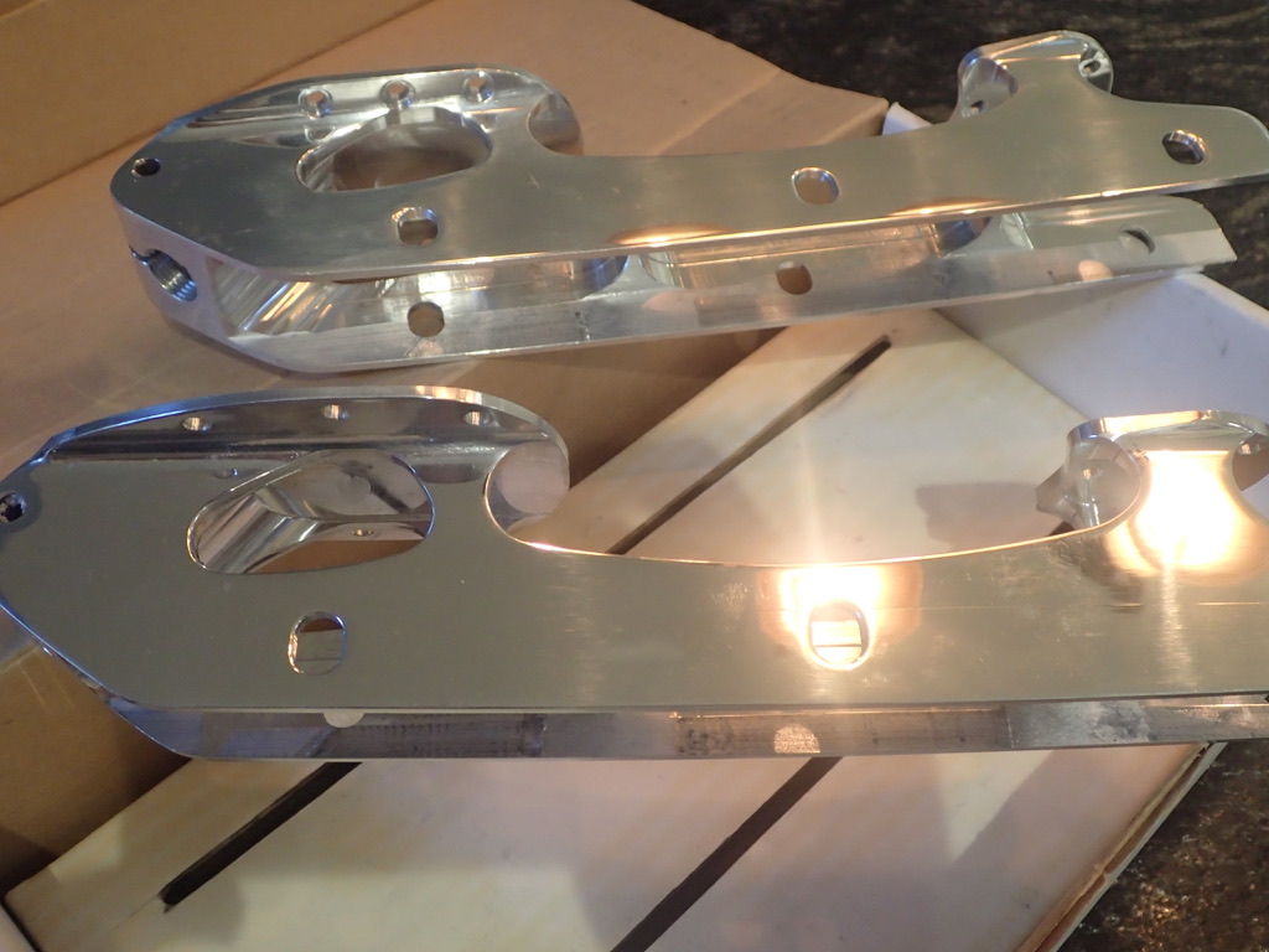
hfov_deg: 49.0
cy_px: 476
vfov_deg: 37.7
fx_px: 1393
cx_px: 634
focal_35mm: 38
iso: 500
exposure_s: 1/40
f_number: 2.7
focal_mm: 6.86
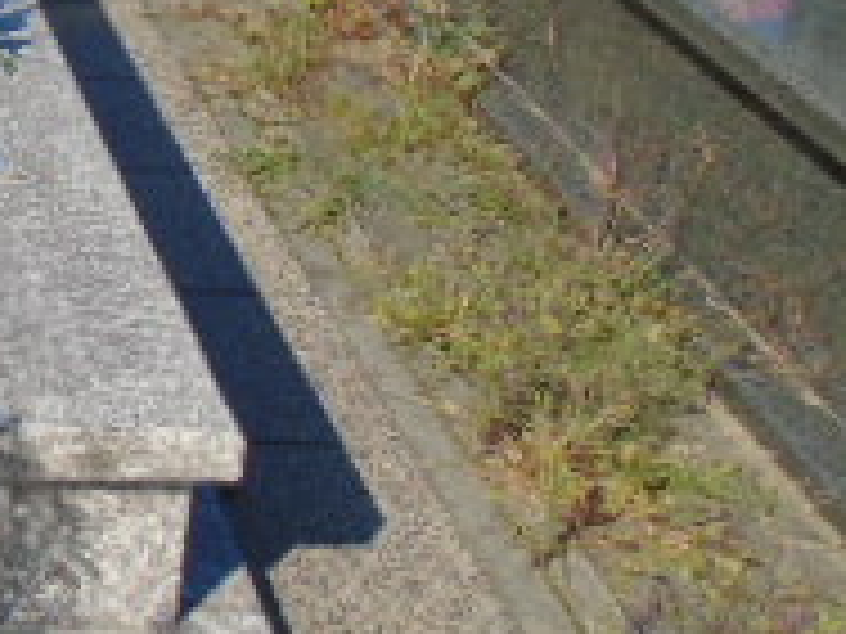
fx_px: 2077
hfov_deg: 19.3
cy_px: -99
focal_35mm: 85
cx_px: -518
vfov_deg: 16.7
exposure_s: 1/800
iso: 80
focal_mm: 4.4
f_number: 3.4
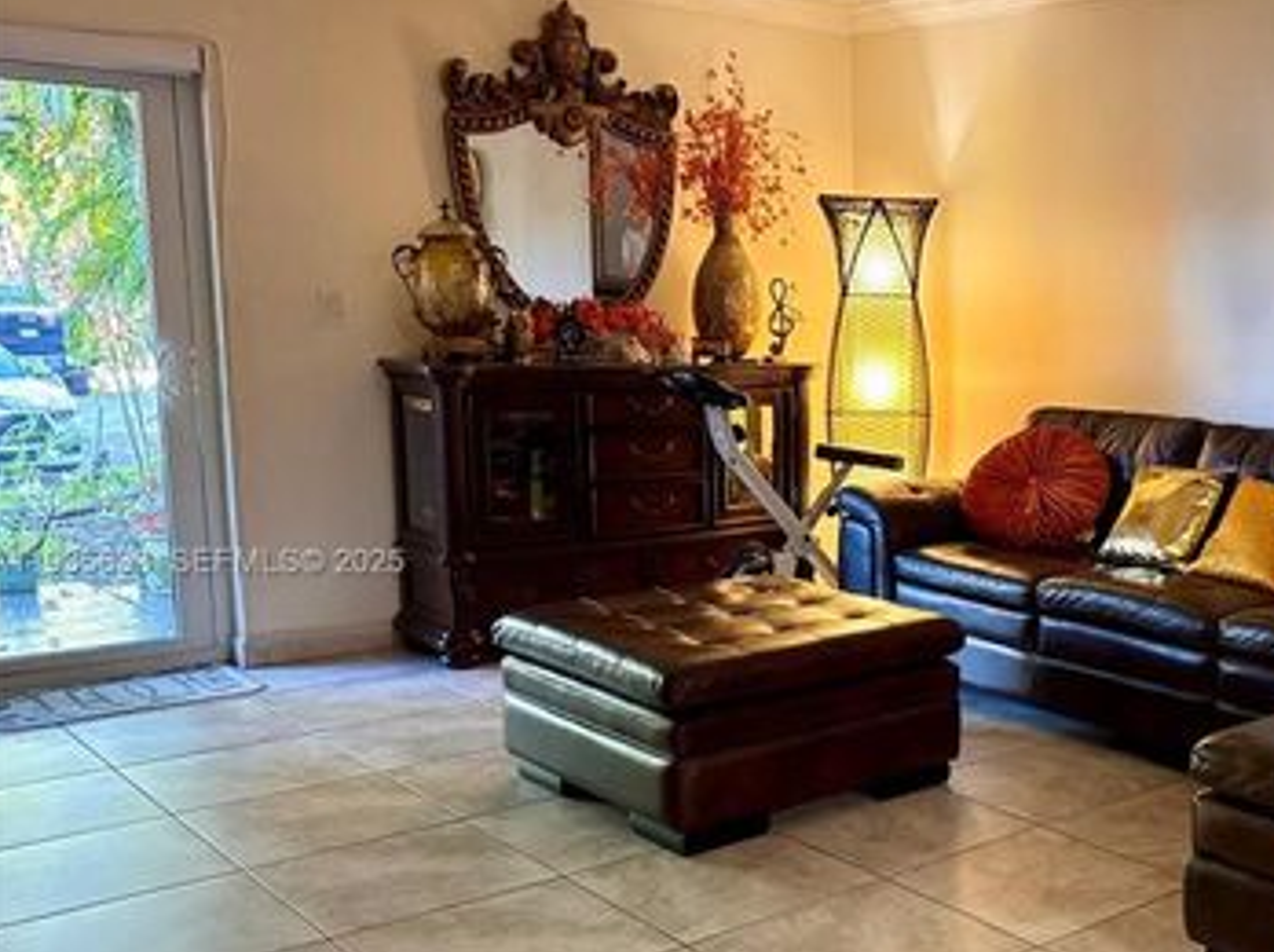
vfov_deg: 34.9
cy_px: 566
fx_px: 1507
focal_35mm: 41
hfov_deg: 43.1
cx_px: 1069
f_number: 1.78
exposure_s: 1/60
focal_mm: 6.76
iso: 800
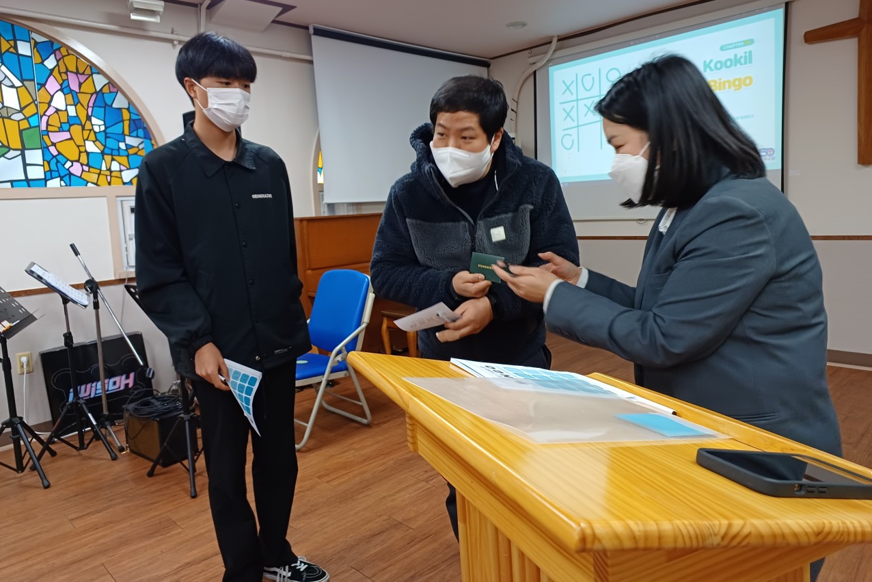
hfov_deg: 73.7
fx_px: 581
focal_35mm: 24
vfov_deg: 53.1
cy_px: 262
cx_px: 435
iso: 200
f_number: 1.8
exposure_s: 1/40
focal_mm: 5.06
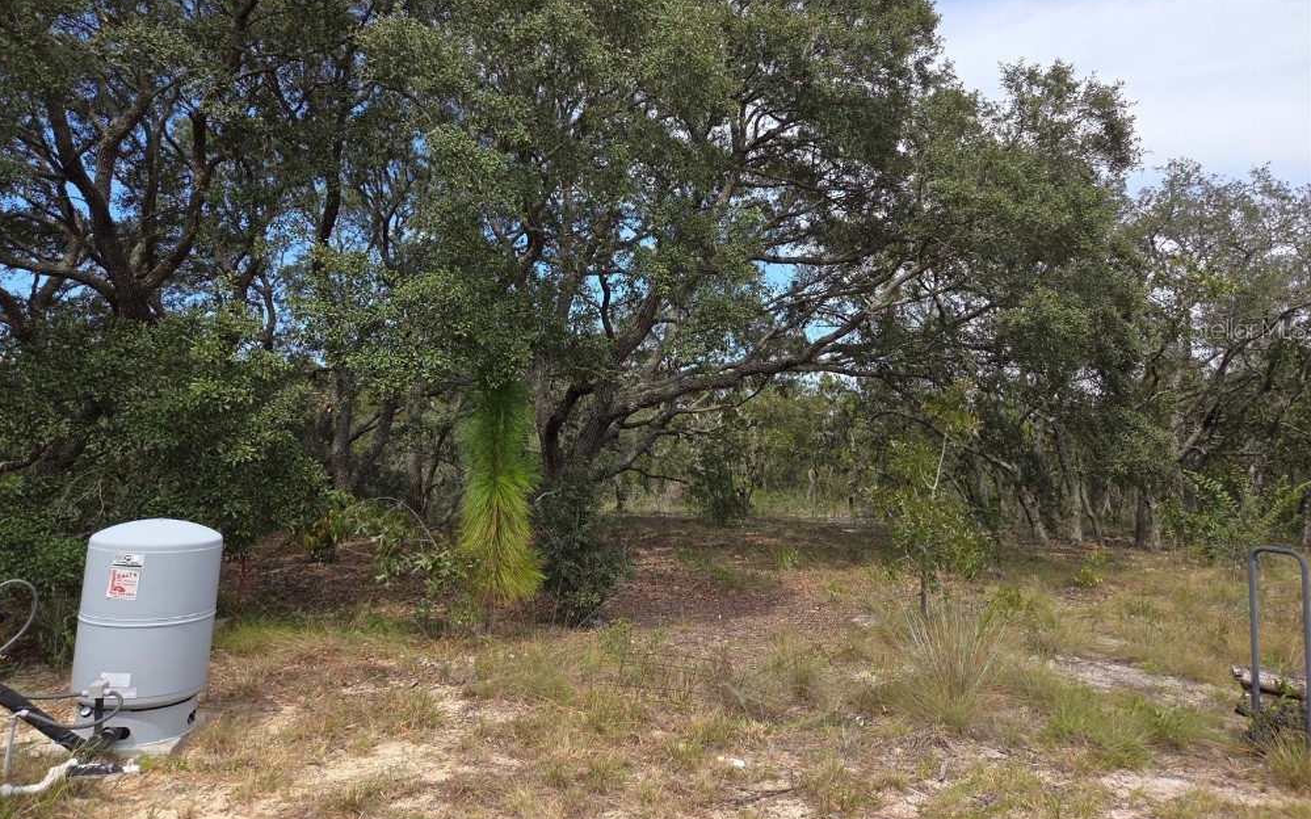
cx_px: 640
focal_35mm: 25
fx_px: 893
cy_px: 328
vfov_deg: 49.0
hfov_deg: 72.5
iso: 25
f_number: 1.8
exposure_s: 1/1081
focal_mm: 5.4
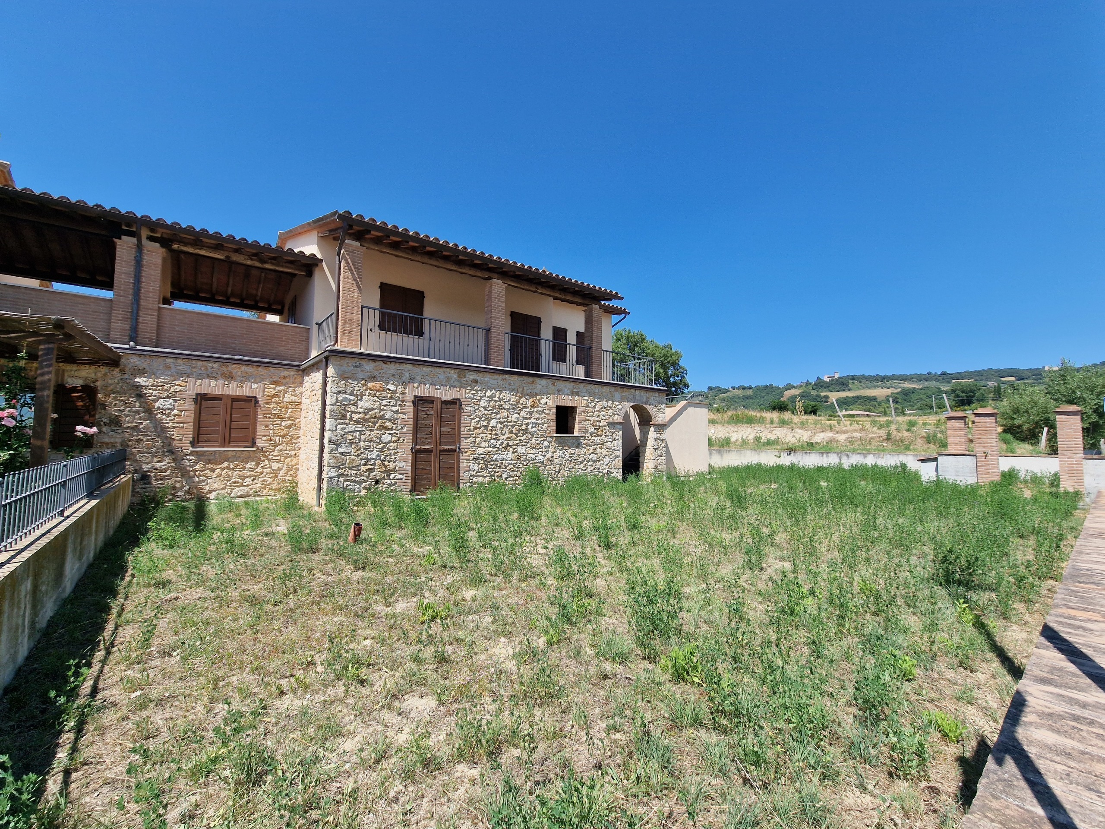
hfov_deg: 106.2
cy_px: 414
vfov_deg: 89.9
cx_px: 552
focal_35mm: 13
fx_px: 415
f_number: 2.2
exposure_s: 1/2200
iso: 50
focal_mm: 2.2
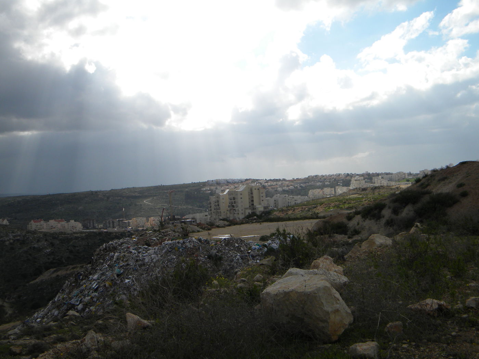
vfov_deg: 35.1
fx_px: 567
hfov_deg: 45.8
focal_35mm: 41
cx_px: 240
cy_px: 180
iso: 80
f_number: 7.6
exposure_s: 1/426
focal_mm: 7.3
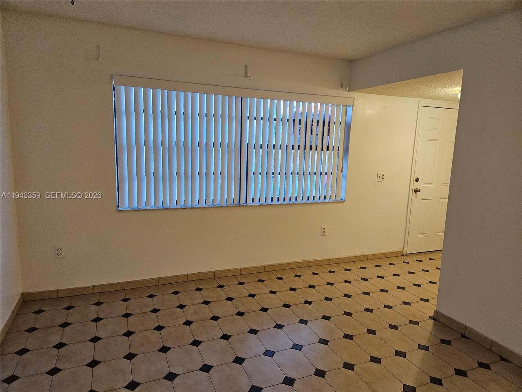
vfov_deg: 58.9
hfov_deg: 73.9
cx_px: 261
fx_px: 347
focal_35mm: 23
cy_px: 196
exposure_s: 1/120
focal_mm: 5.4
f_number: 1.8
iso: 800
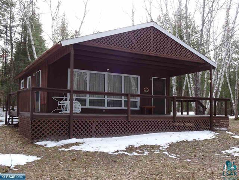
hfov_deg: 51.4
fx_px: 249
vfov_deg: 39.7
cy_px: 90
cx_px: 120
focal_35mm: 36
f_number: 4
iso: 80
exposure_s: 1/100
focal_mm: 6.17
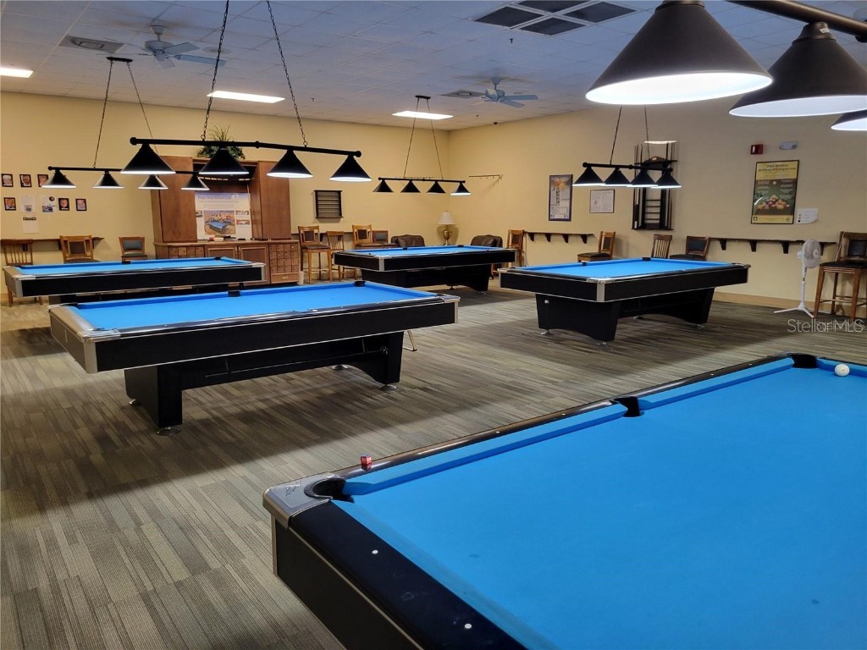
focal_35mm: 26
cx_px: 434
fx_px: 651
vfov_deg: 53.1
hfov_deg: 67.3
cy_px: 325
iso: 200
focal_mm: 5.4
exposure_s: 1/43
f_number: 1.8
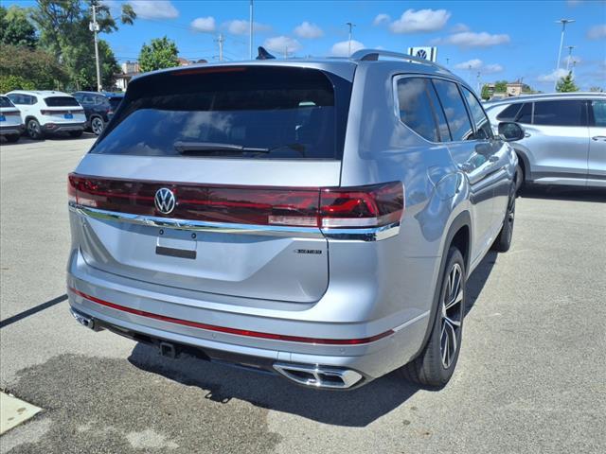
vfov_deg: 51.4
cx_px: 303
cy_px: 227
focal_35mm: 27
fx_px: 473
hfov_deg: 65.3
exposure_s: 1/2500
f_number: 1.9
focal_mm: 3.58
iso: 40
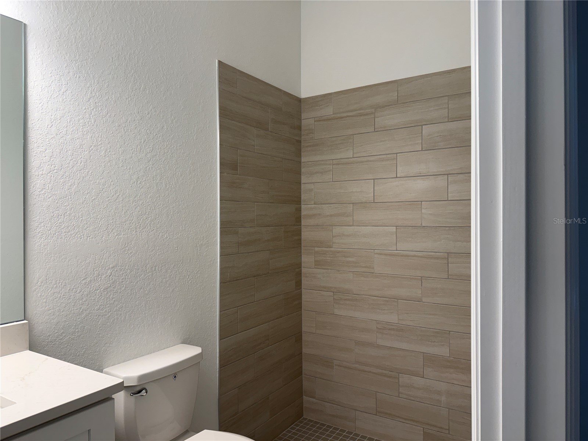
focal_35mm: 24
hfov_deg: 71.6
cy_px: 220
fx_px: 408
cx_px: 294
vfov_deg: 56.8
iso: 125
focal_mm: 6.76
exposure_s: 1/120
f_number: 1.78
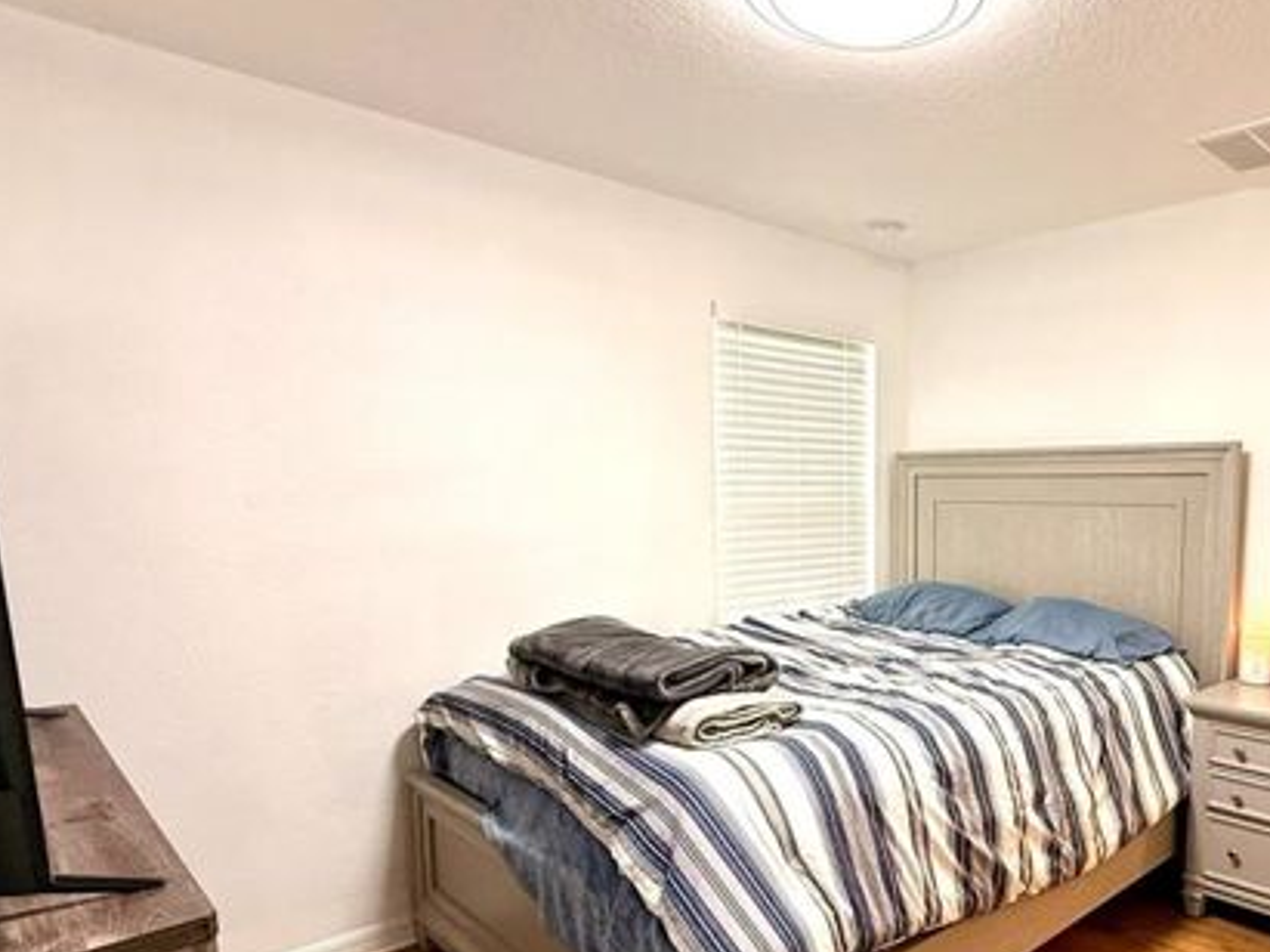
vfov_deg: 56.1
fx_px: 880
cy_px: 597
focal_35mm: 24
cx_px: 925
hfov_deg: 67.8
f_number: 2.2
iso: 200
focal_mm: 2.22
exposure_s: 1/60
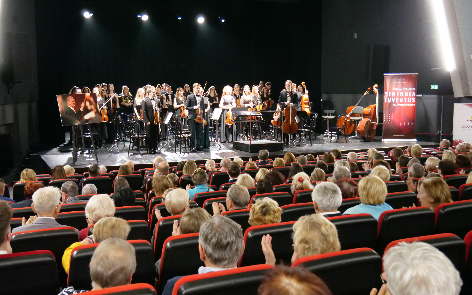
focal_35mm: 43
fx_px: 553
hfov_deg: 46.2
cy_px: 157
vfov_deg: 29.9
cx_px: 233
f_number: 4.1
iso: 5000
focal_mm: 20
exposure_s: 1/60
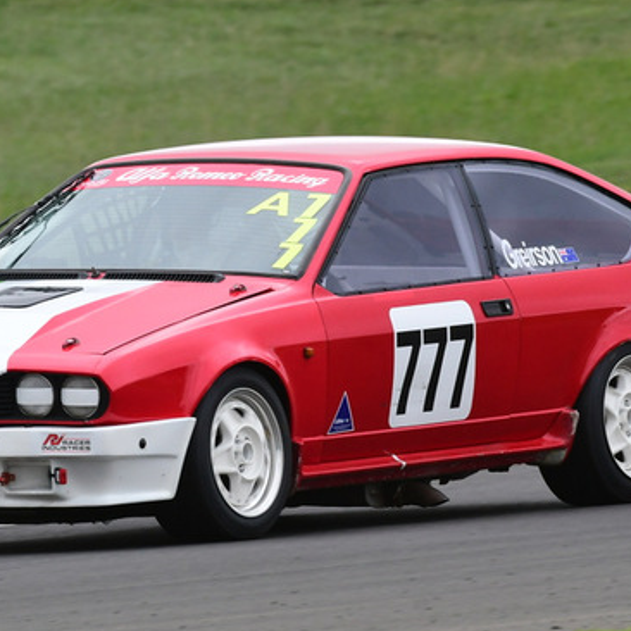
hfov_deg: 1.8
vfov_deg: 1.8
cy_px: 191
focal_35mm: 948
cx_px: 90
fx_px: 19551
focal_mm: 340
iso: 640
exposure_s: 1/640
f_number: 10
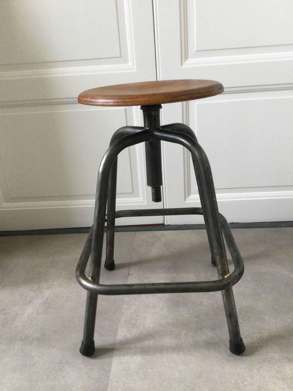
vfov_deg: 58.4
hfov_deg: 45.4
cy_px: 196
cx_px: 146
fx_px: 350
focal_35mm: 31
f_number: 2.4
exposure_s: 1/33
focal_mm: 3.3
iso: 200
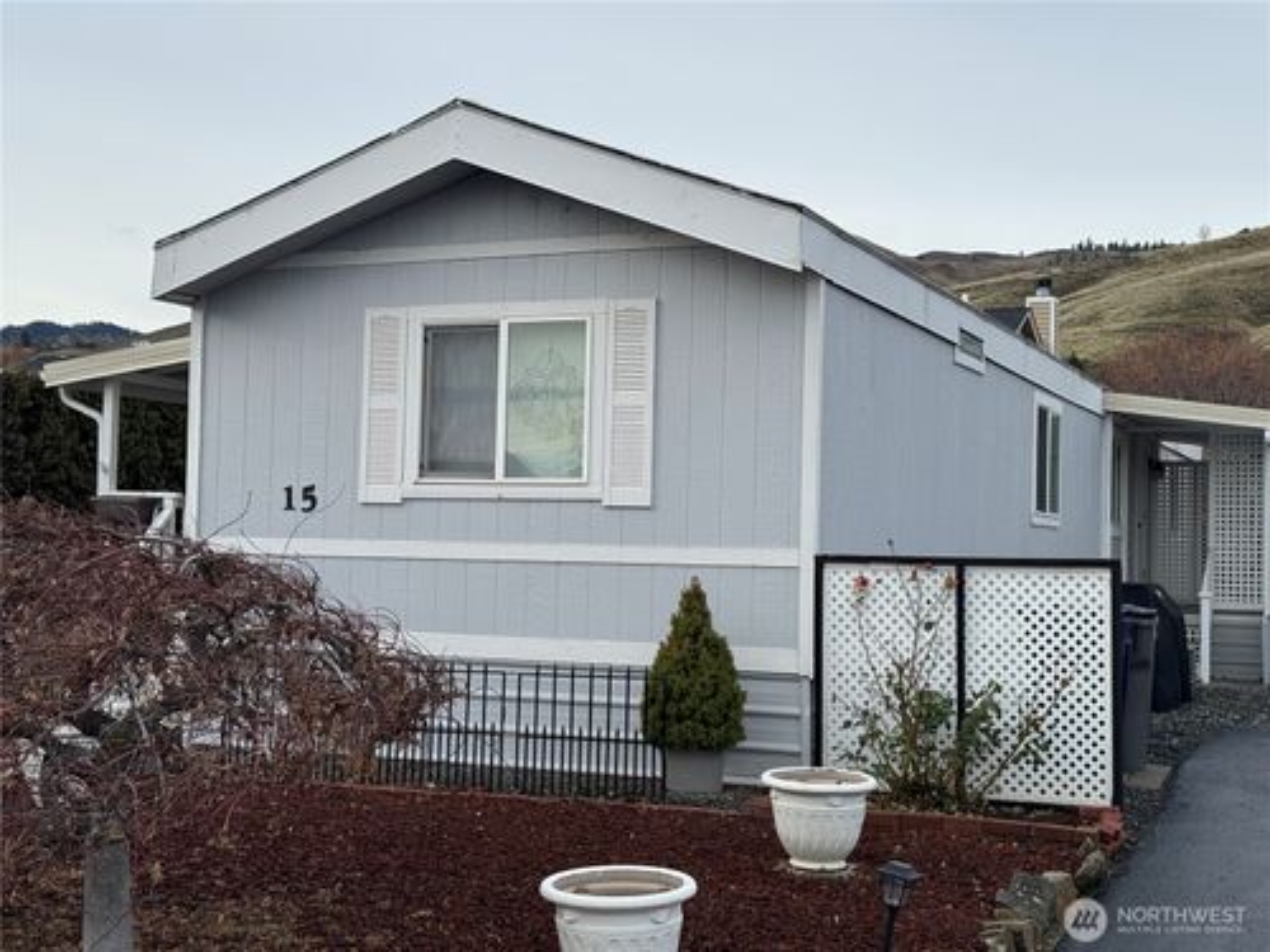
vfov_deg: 30.3
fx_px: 1761
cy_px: 476
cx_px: 635
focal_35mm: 48
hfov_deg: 39.7
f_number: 1.78
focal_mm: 6.76
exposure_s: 1/1923
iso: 64
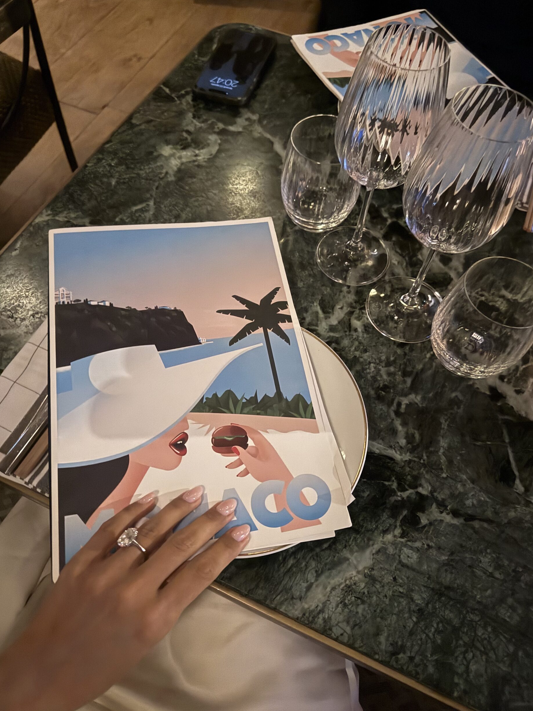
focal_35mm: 25
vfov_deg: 69.4
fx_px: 513
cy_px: 353
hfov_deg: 54.9
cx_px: 274
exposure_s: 1/13
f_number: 1.78
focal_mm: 6.76
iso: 1250
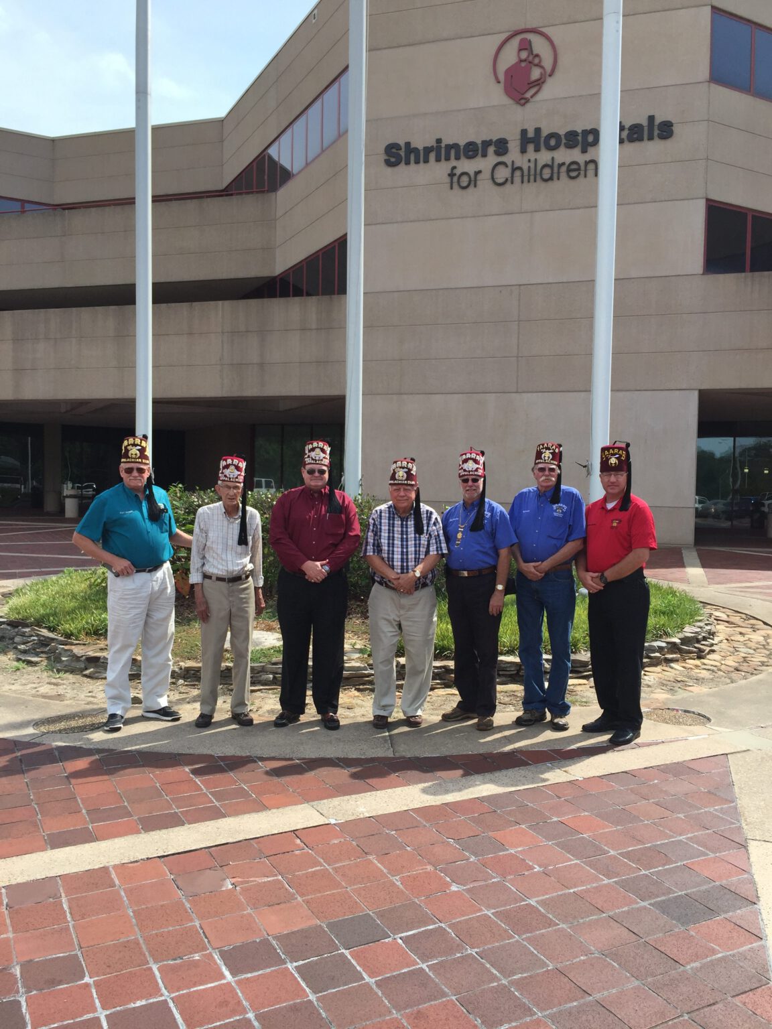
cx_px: 386
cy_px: 514
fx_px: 862
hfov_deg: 48.2
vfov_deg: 61.7
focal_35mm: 29
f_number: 2.2
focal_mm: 4.15
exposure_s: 1/1364
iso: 32
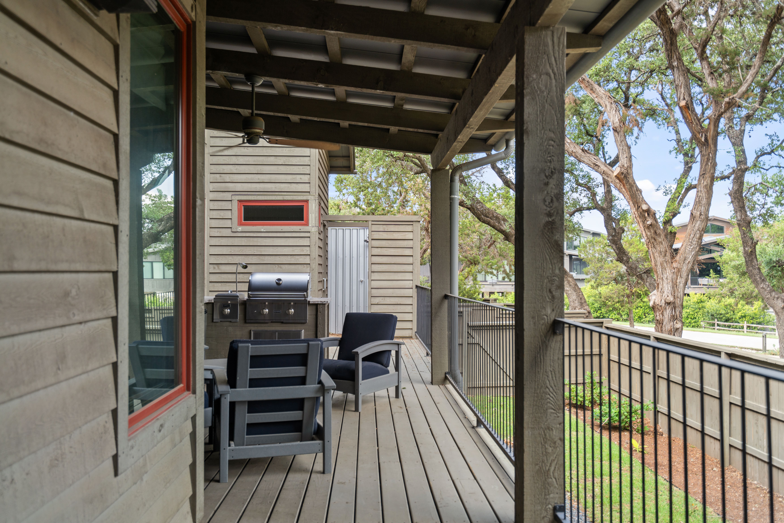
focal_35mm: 30
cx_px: 392
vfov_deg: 43.6
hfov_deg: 61.9
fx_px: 653
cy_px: 262
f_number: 4
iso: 100
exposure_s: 1/60
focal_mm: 30
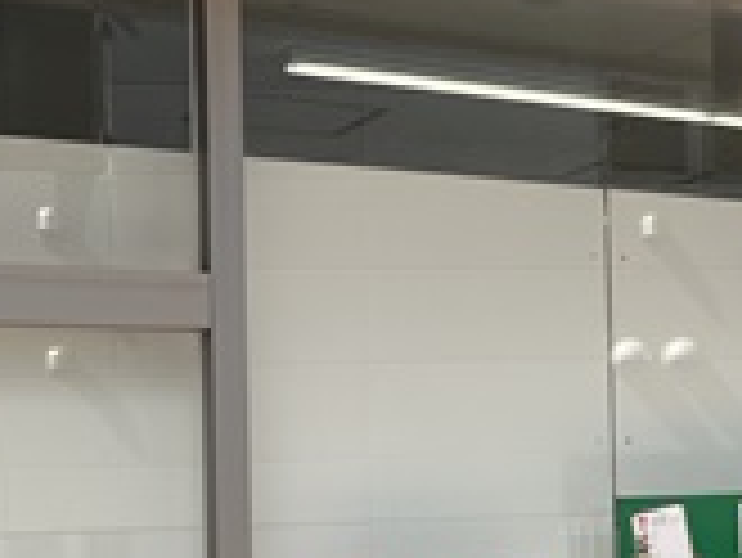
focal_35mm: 85
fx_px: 1823
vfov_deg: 17.3
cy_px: 443
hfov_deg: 20.3
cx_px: 1061
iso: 32
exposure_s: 1/546
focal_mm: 3.99
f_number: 1.8
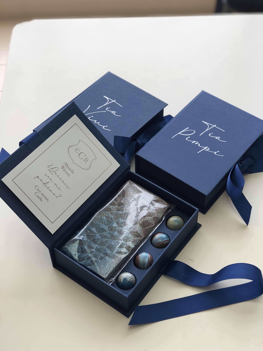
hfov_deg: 25.7
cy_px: 176
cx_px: 132
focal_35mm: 57
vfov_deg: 33.8
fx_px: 577
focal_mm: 6.6
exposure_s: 1/64
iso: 25
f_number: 2.8
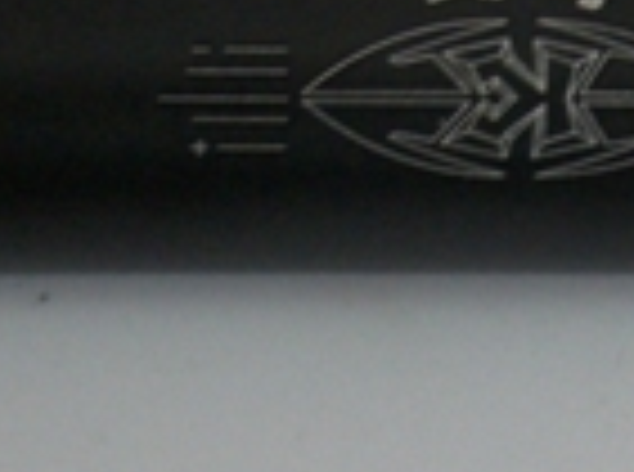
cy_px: 692
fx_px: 3160
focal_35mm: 173
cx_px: 477
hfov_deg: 11.4
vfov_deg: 8.4
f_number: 2.8
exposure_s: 1/30
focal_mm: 7.9
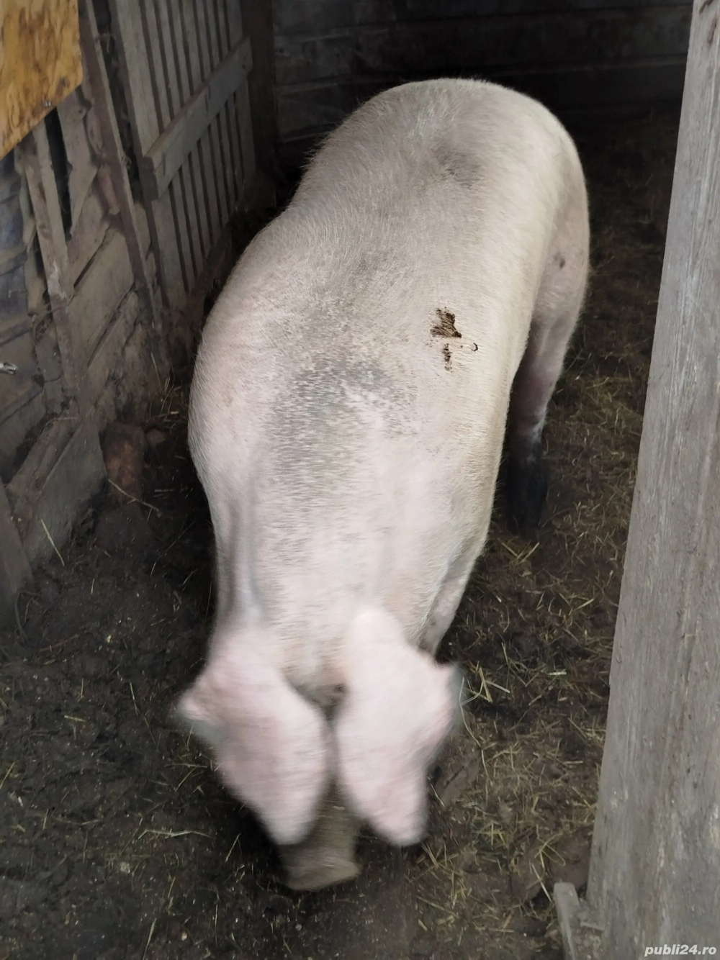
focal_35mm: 45
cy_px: 480
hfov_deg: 32.2
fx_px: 1248
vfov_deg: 42.1
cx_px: 360
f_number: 1.7
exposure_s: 1/50
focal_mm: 5.31
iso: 160
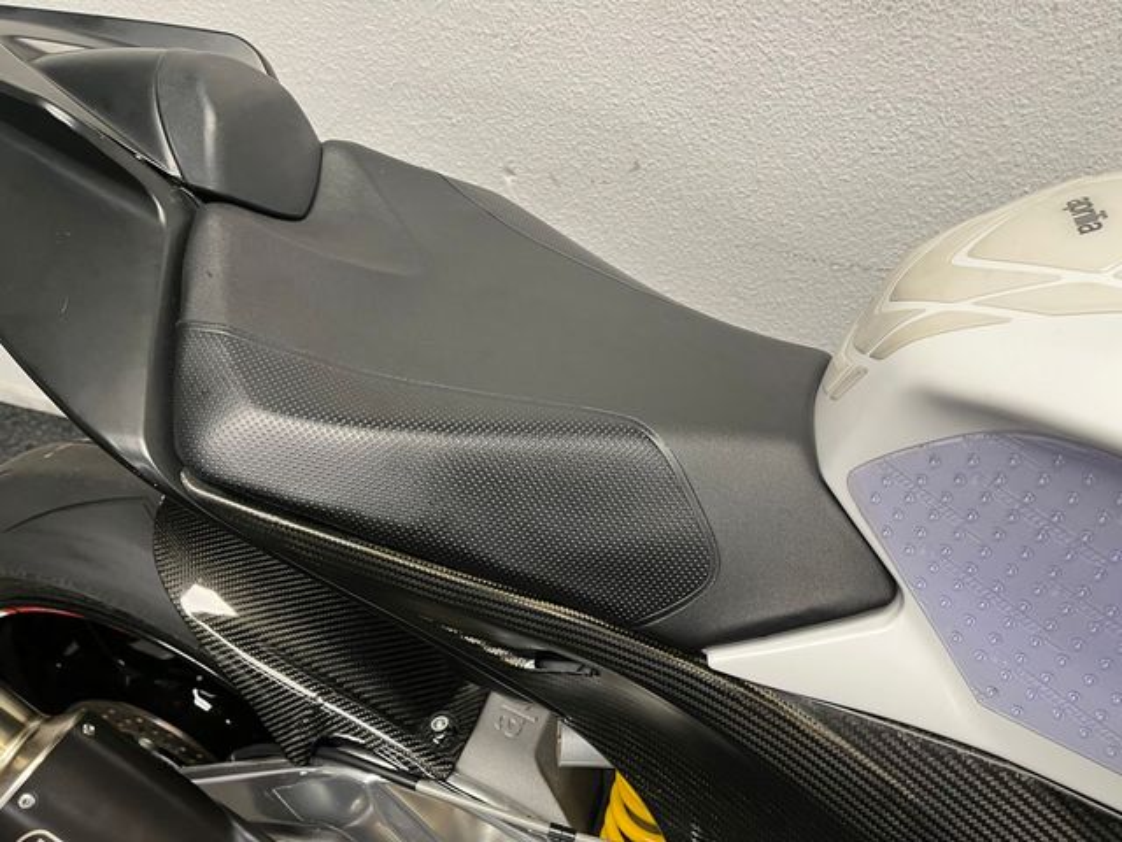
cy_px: 421
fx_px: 843
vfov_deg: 53.1
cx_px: 561
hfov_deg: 67.3
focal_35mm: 26
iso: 100
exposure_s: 1/50
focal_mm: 5.1
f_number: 1.6
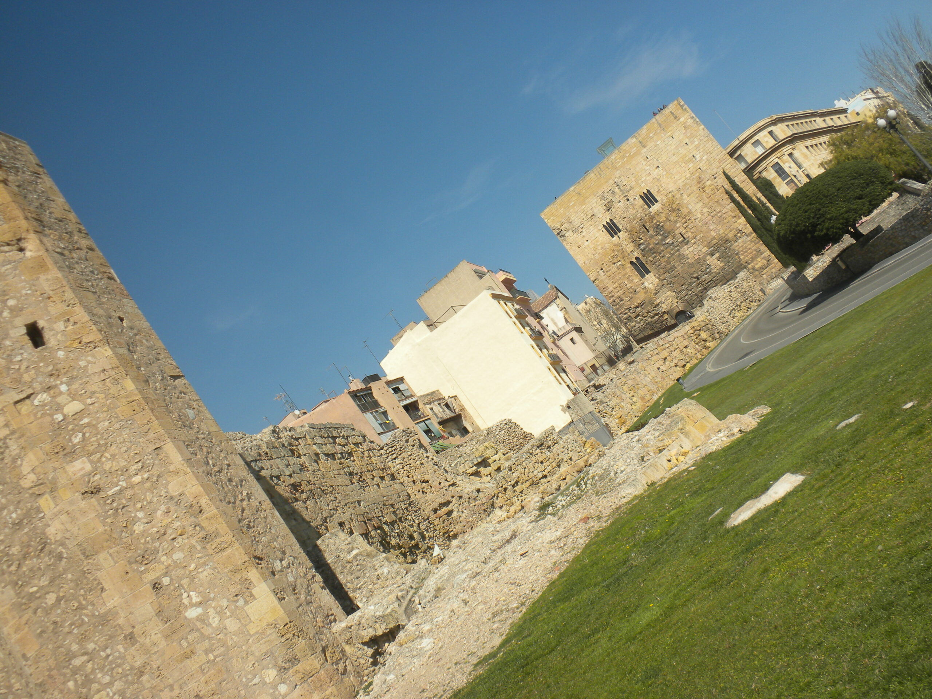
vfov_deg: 38.7
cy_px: 350
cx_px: 466
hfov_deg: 50.1
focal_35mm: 37
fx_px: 996
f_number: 10
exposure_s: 1/163
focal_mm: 6.6
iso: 64
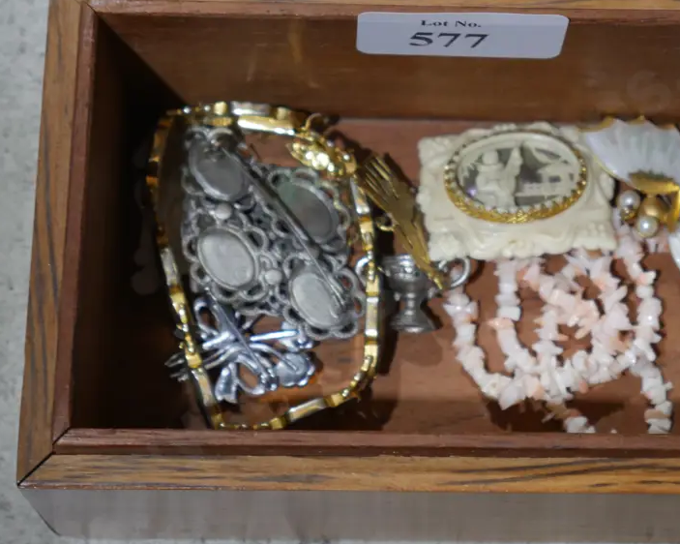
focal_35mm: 111
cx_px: 455
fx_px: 2233
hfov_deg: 17.3
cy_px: 237
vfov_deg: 13.9
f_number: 5.6
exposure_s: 1/100
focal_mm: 39
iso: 800
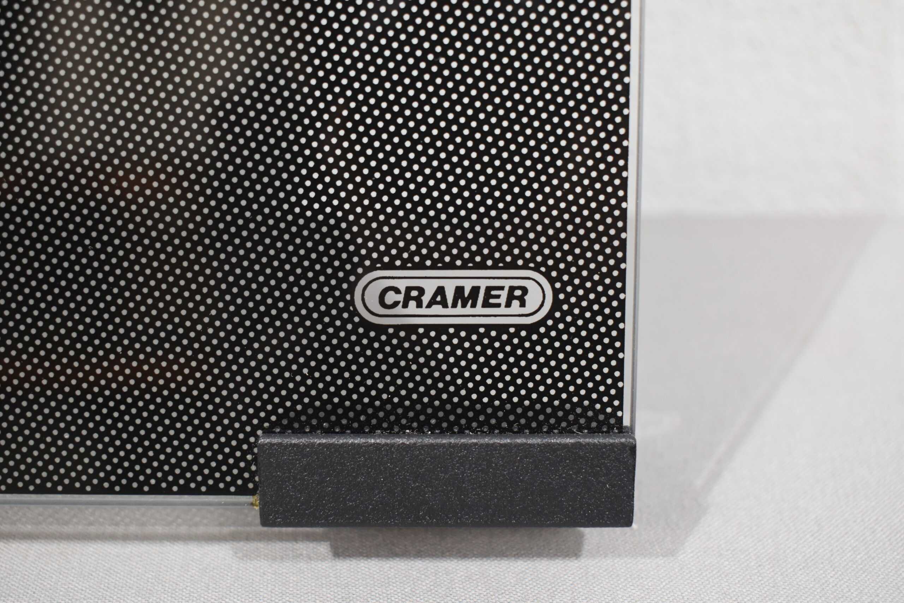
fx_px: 1168
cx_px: 452
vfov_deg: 28.9
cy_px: 302
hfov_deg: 42.3
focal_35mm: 46
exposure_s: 1/60
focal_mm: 31
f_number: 5.6
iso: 800
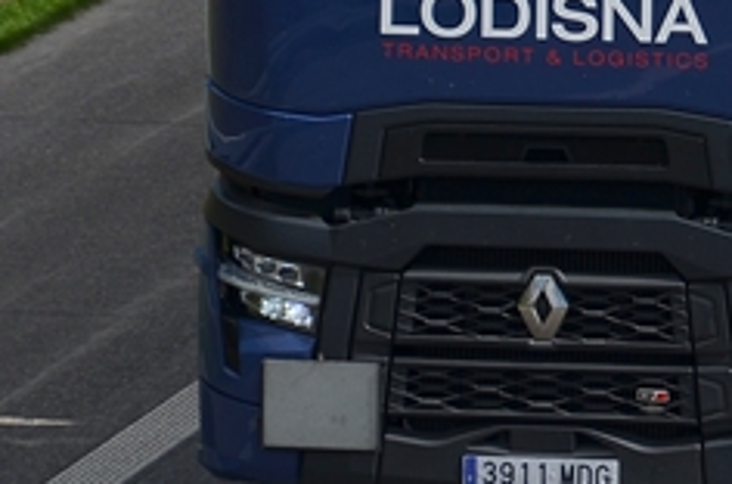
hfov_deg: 3.9
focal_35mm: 535
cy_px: -200
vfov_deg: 2.6
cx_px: 847
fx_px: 10843
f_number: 5.6
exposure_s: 1/800
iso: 100
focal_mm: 105
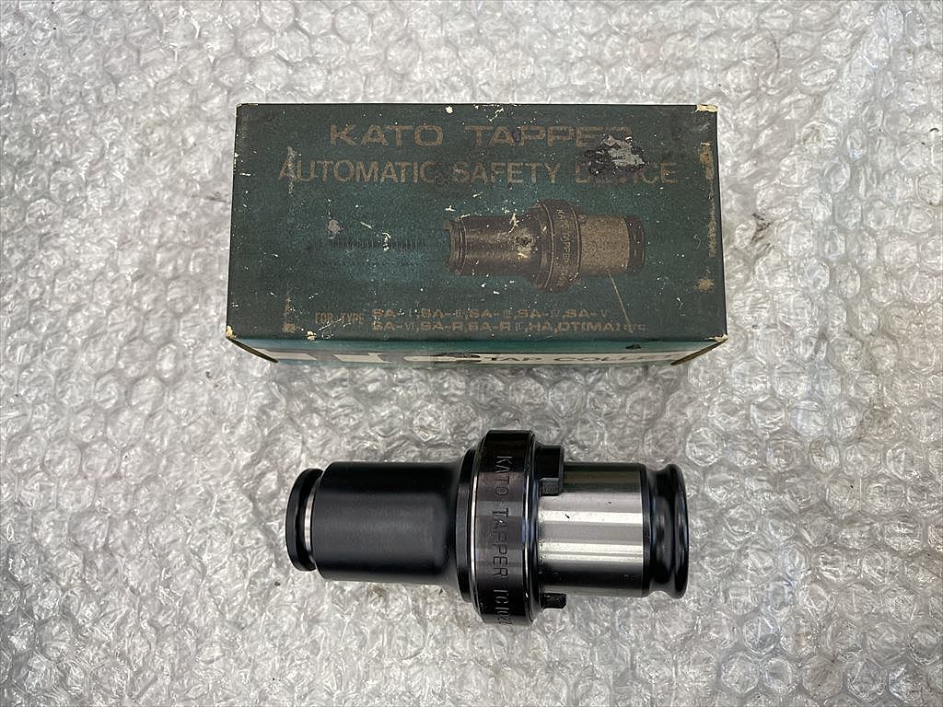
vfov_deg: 53.1
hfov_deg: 67.3
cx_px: 472
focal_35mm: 26
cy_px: 354
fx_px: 708
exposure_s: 1/121
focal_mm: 5.1
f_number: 1.6
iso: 125
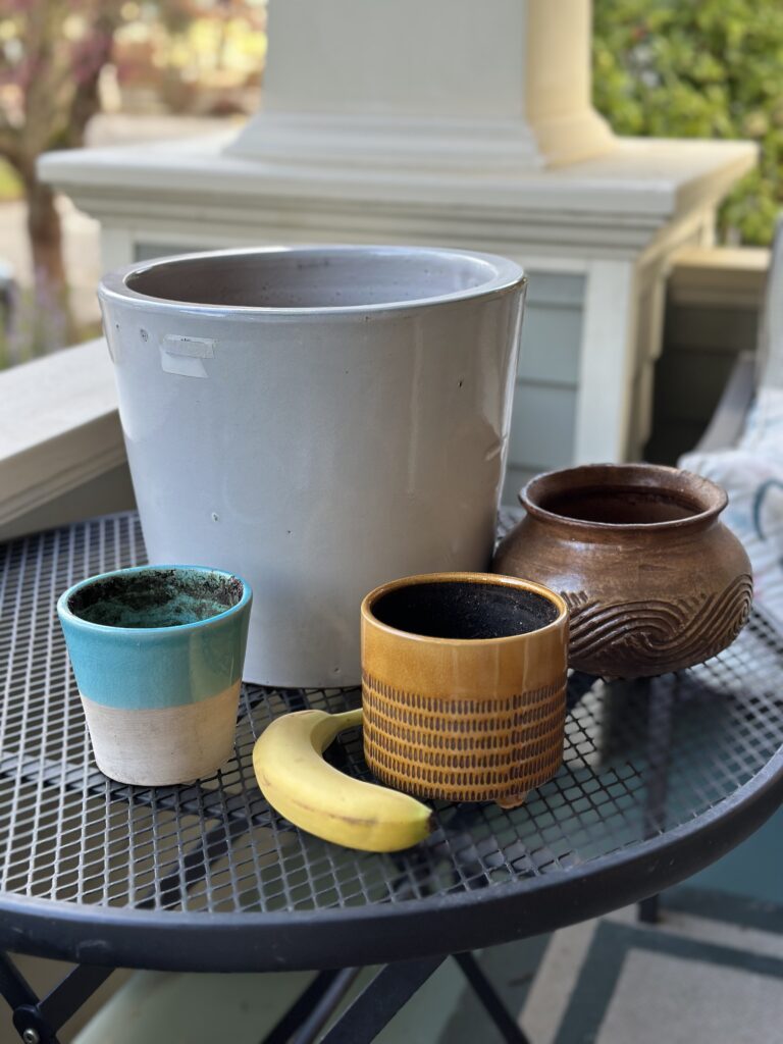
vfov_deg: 39.7
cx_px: 392
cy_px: 522
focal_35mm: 48
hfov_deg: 30.3
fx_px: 1448
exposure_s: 1/155
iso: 80
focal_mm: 6.86
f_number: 1.78
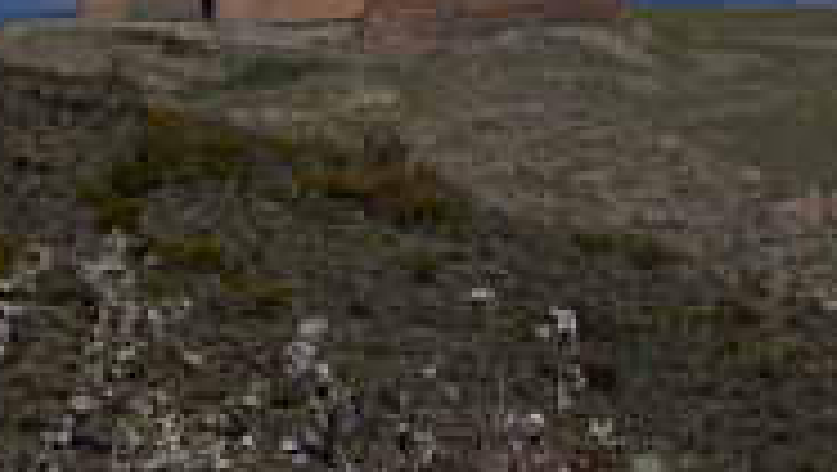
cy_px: -27
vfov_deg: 2.6
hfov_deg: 4.6
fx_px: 10351
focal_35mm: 466
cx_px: 400
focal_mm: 35.6
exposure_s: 1/1600
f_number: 5.5
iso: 100
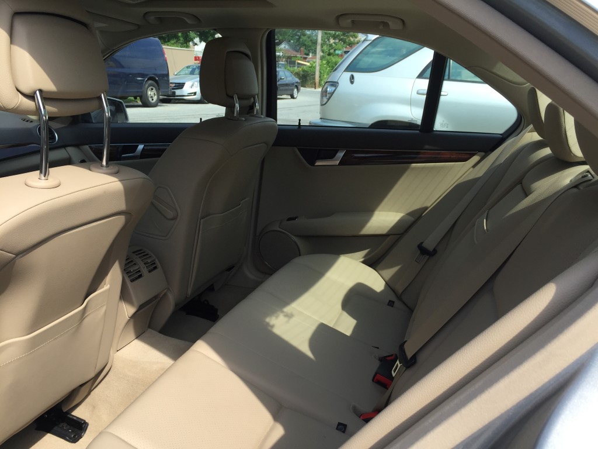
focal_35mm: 29
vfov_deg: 48.2
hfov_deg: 61.7
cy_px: 224
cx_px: 299
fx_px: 501
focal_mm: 4.15
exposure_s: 1/964
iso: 32
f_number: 2.2
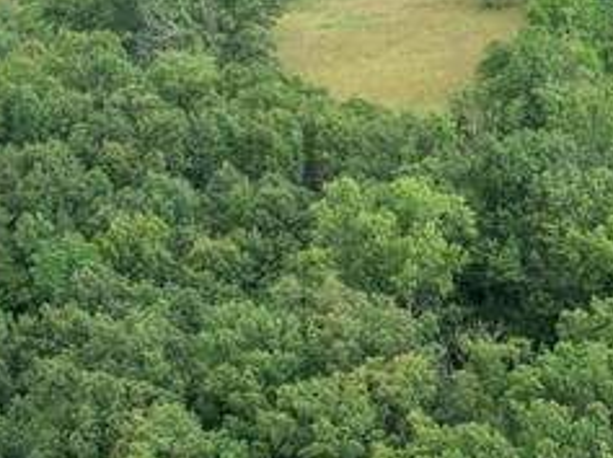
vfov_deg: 10.0
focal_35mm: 146
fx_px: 2582
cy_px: 474
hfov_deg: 12.6
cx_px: 1004
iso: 170
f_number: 2.8
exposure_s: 1/200
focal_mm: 12.29
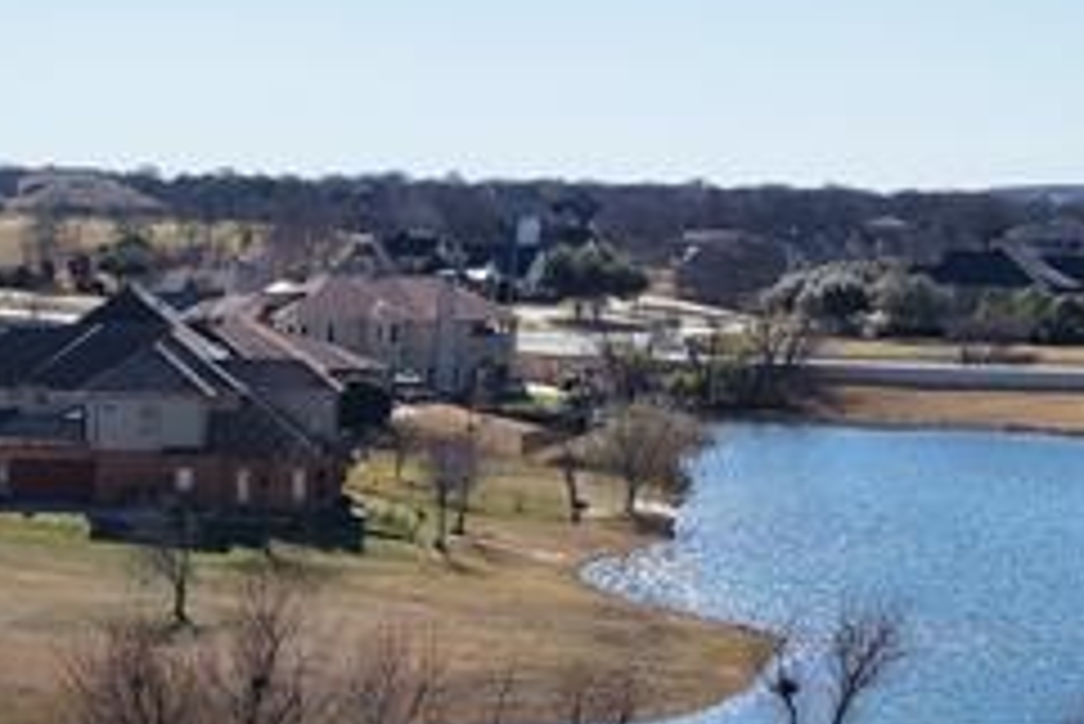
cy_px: 1268
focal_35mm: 106
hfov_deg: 18.8
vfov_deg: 12.0
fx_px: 3194
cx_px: 54
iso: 270
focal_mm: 8.67
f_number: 1.8
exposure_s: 1/5000
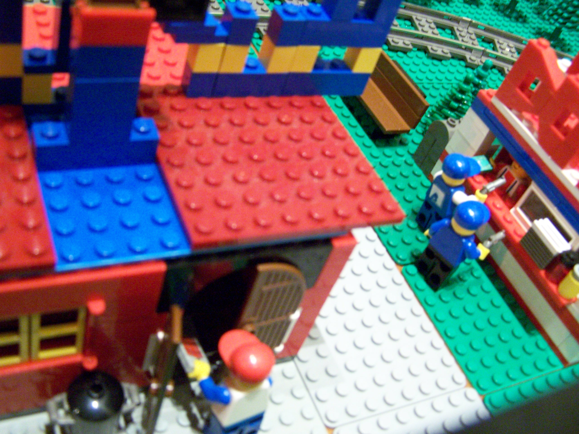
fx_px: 636
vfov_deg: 37.7
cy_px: 217
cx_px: 290
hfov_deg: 49.0
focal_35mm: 38
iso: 400
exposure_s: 1/13
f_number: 2.8
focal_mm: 6.3
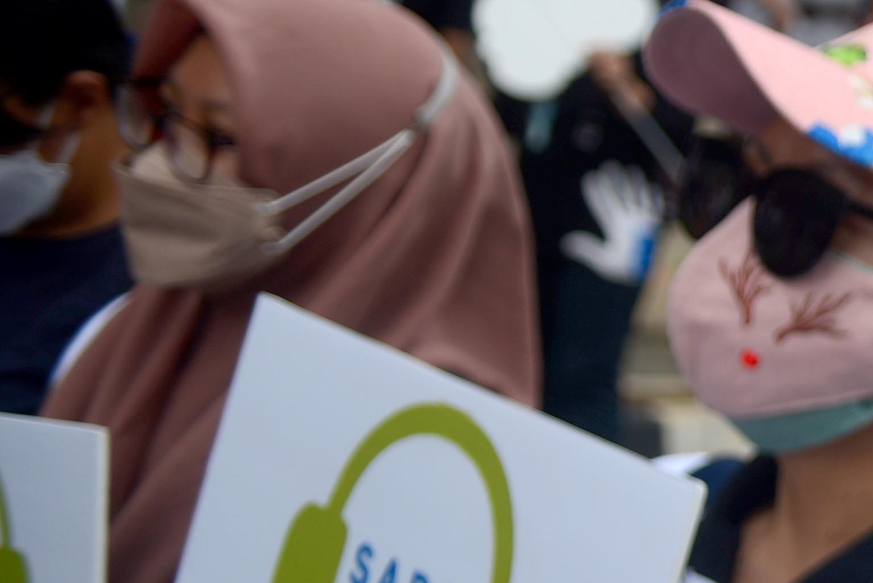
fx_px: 3614
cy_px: 482
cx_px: 1557
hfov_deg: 12.6
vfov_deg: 9.2
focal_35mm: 149
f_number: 2.8
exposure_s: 1/800
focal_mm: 38
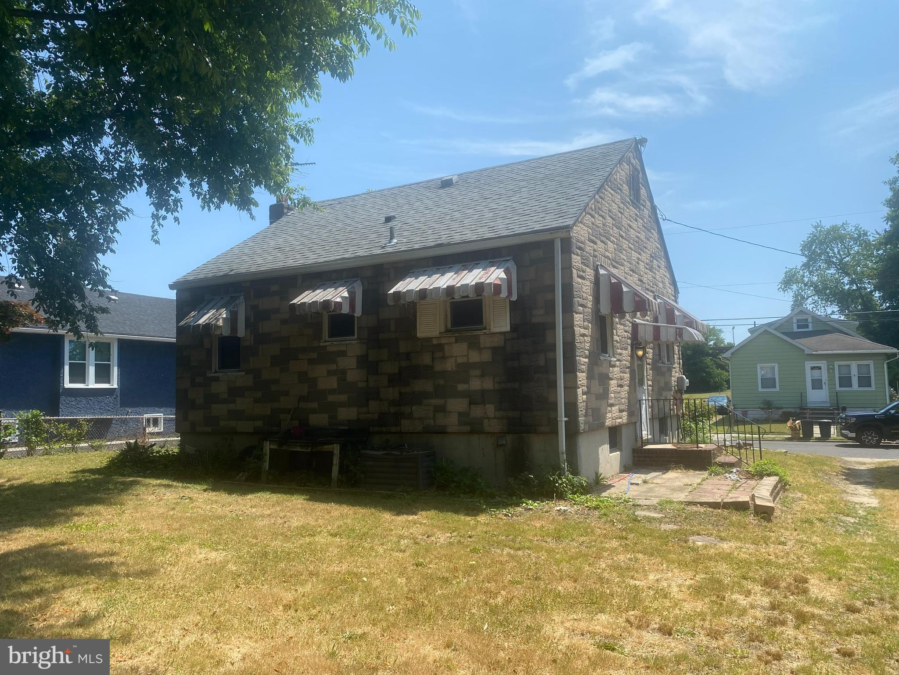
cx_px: 450
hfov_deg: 67.3
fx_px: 675
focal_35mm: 26
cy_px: 338
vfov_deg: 53.1
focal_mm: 4.25
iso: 32
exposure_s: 1/2688
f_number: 1.8
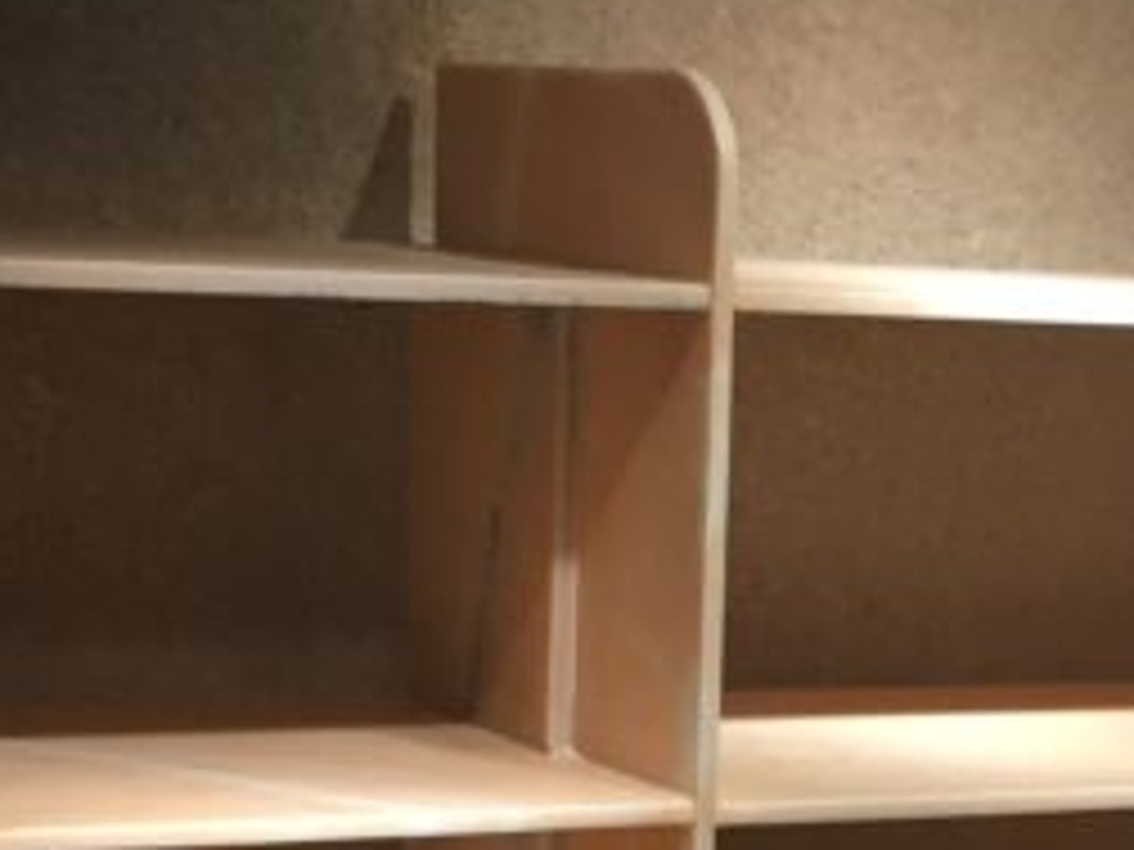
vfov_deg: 12.2
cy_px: 1088
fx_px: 3866
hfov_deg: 16.5
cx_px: 986
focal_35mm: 118
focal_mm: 4.15
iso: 64
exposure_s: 1/33
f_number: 2.2
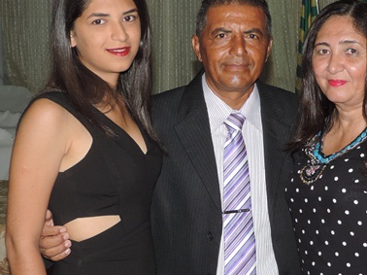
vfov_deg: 18.3
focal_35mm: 80
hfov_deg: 24.3
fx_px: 848
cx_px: 239
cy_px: 200
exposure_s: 1/30
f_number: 3.4
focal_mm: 7.6
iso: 200
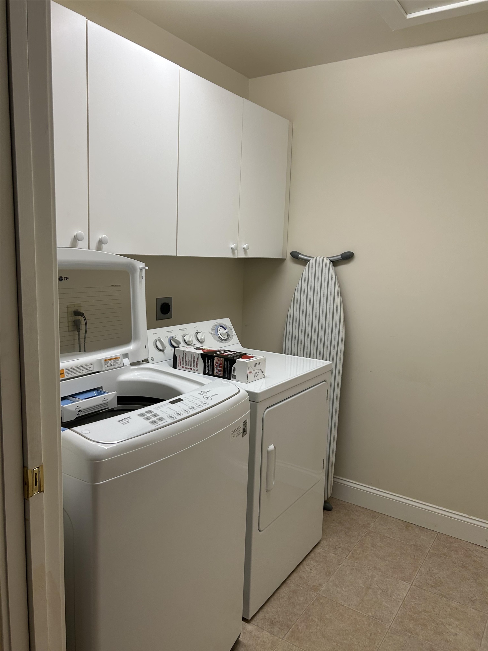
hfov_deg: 53.1
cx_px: 244
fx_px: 489
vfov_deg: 67.3
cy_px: 326
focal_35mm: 26
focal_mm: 5.7
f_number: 1.5
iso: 80
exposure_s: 1/120
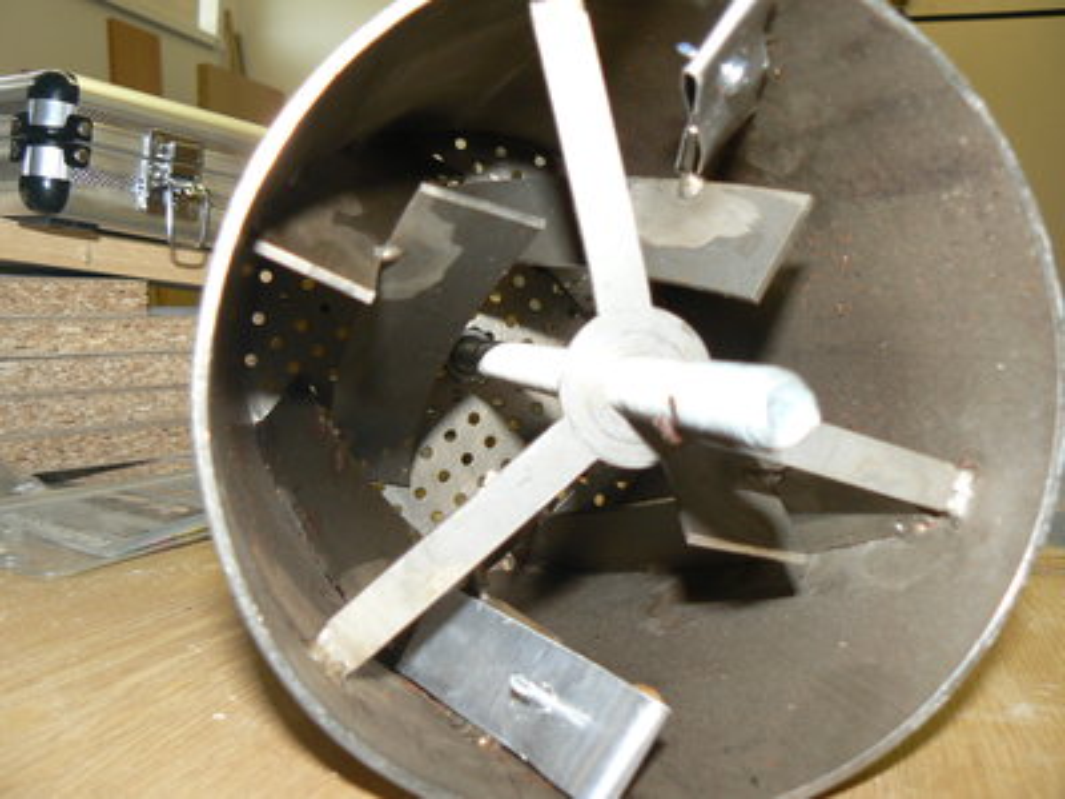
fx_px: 1108
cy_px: 400
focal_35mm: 36
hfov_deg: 51.4
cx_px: 532
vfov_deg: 39.7
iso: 100
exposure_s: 1/30
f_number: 2.8
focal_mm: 6
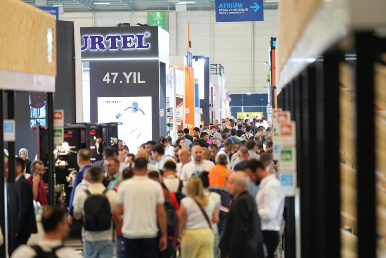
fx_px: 1984
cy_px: 129
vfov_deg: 7.4
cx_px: 193
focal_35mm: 185
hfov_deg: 11.1
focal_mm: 185
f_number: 2.8
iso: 1250
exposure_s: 1/160
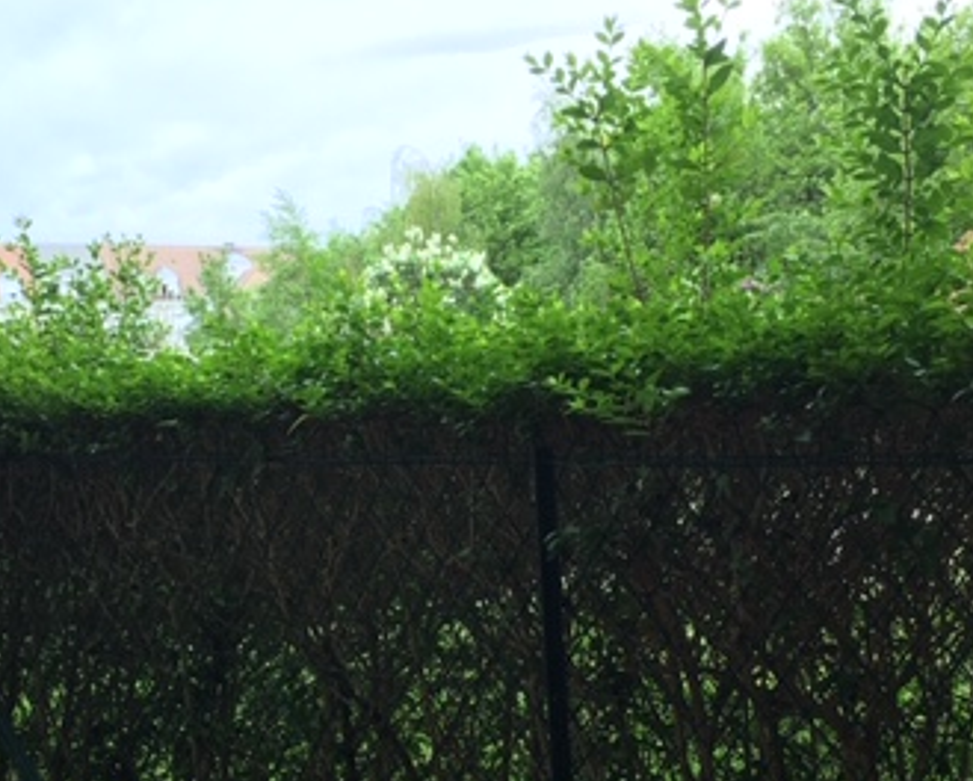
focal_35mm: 55
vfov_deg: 27.3
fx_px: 1586
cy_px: 586
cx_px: 458
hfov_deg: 34.1
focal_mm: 4.15
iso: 25
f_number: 2.2
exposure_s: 1/124
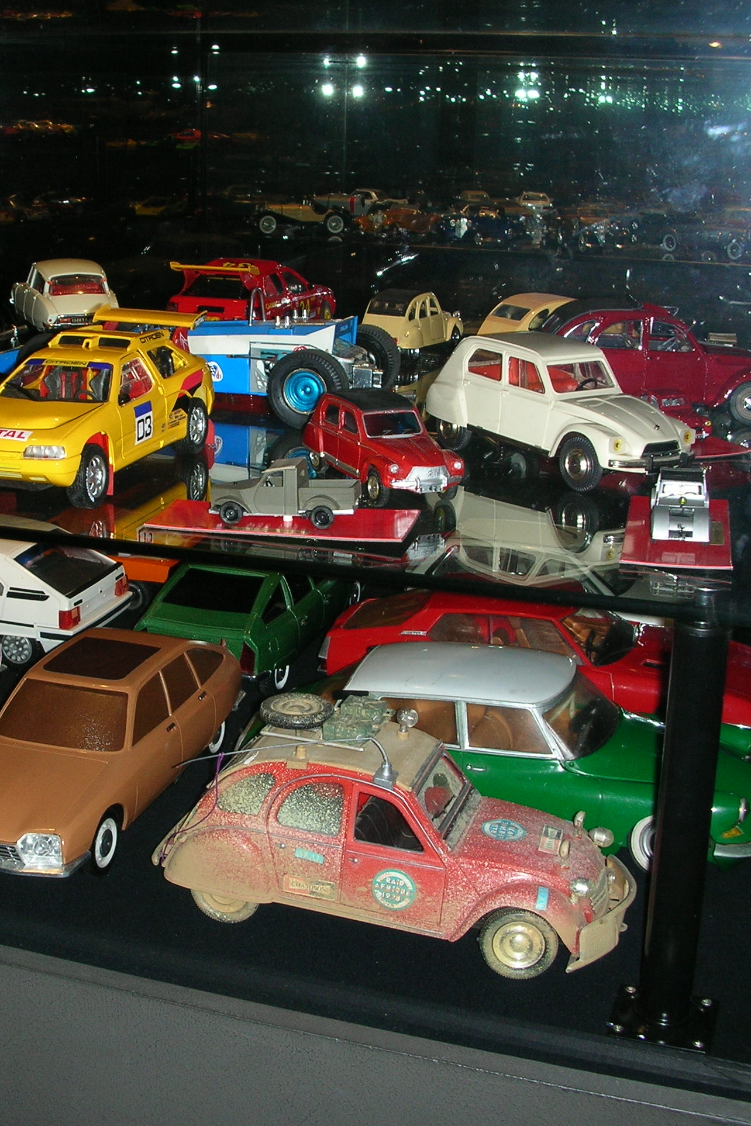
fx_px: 1533
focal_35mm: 49
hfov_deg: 27.2
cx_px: 210
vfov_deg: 40.3
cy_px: 558
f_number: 3
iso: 73
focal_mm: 5.8
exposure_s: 1/60.1
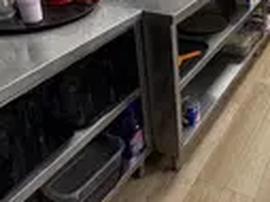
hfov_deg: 40.9
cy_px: 4
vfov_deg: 30.7
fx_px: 343
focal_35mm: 44
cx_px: 221
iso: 160
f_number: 2.2
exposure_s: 1/120
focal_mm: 2.22
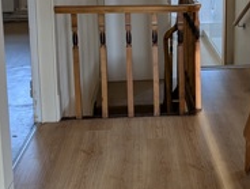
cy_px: -14
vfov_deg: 29.5
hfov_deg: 41.3
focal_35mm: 45
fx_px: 326
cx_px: 173
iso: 54
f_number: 2.2
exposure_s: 1/50
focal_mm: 1.95
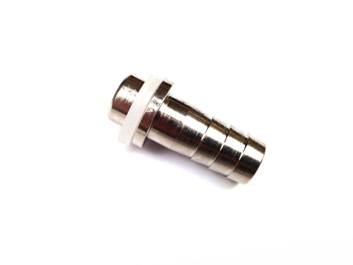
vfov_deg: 42.9
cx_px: 176
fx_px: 337
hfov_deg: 55.4
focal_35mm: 33
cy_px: 132
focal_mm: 4.12
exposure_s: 1/131
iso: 50
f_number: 2.4
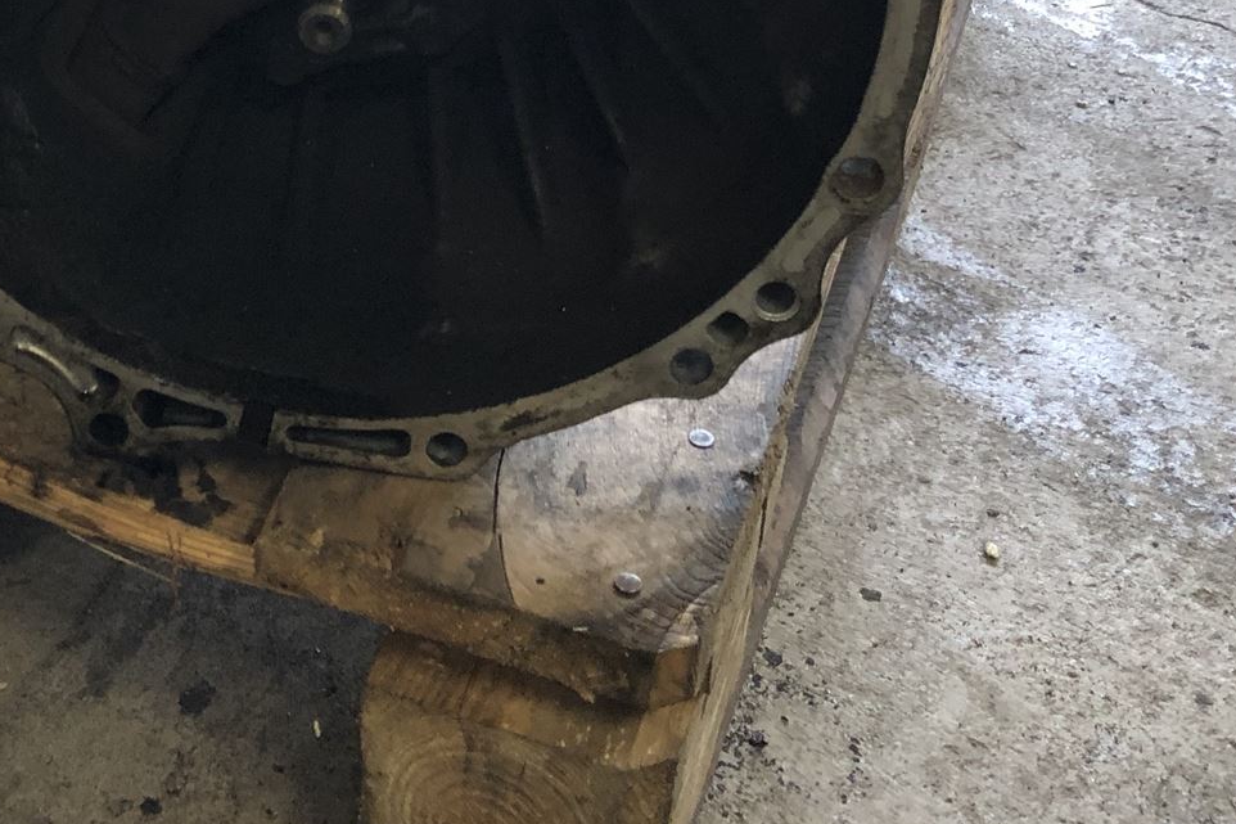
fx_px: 2128
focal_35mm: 62
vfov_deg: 20.6
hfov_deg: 31.9
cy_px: -131
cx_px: 329
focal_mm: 3.99
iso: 32
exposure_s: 1/20
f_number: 1.8
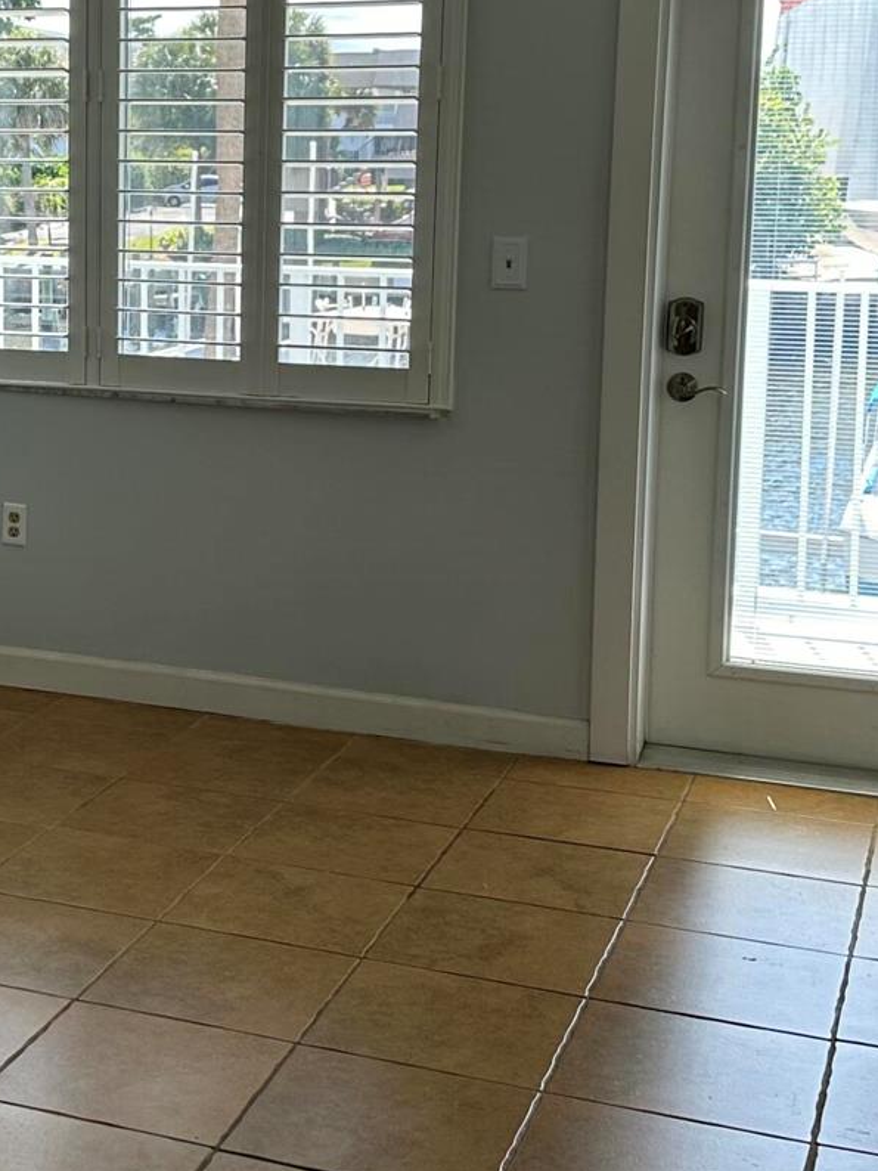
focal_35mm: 62
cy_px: 444
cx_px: 58
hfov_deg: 22.9
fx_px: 2096
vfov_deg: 31.1
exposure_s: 1/290
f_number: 1.78
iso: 80
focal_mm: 6.86
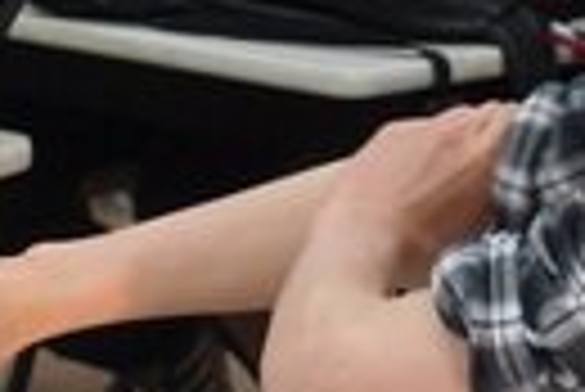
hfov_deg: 7.5
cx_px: 32
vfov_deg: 5.0
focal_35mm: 272
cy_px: -135
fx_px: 4425
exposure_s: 1/80
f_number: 2.2
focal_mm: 15.27
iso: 200
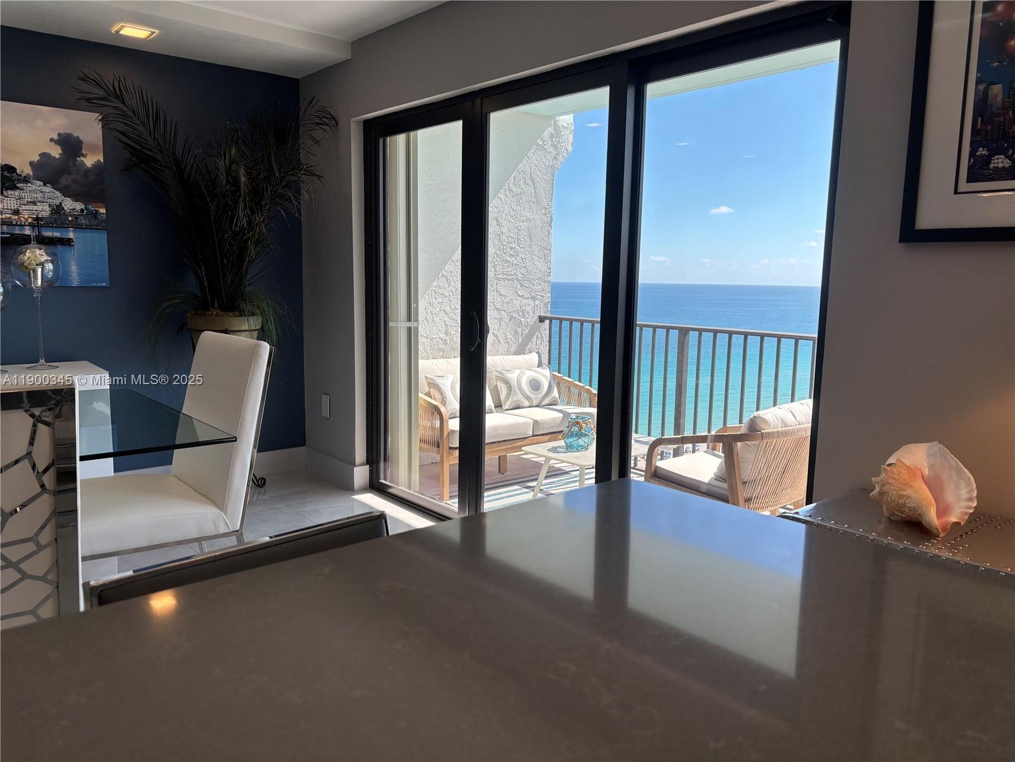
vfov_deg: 53.1
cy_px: 381
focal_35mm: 26
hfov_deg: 67.3
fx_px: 762
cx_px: 508
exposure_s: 1/769
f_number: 1.6
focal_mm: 5.96
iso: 50
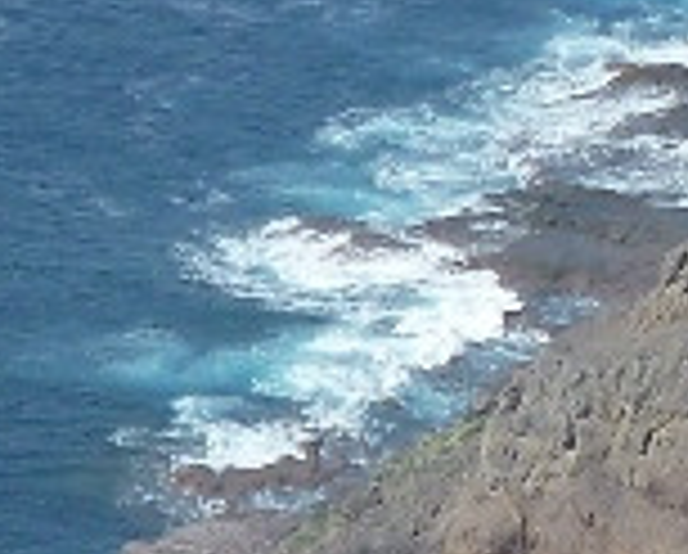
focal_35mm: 1907
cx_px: 225
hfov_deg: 1.0
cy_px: 586
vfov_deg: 0.8
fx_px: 38905
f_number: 4.9
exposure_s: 1/400
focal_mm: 49.2
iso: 80
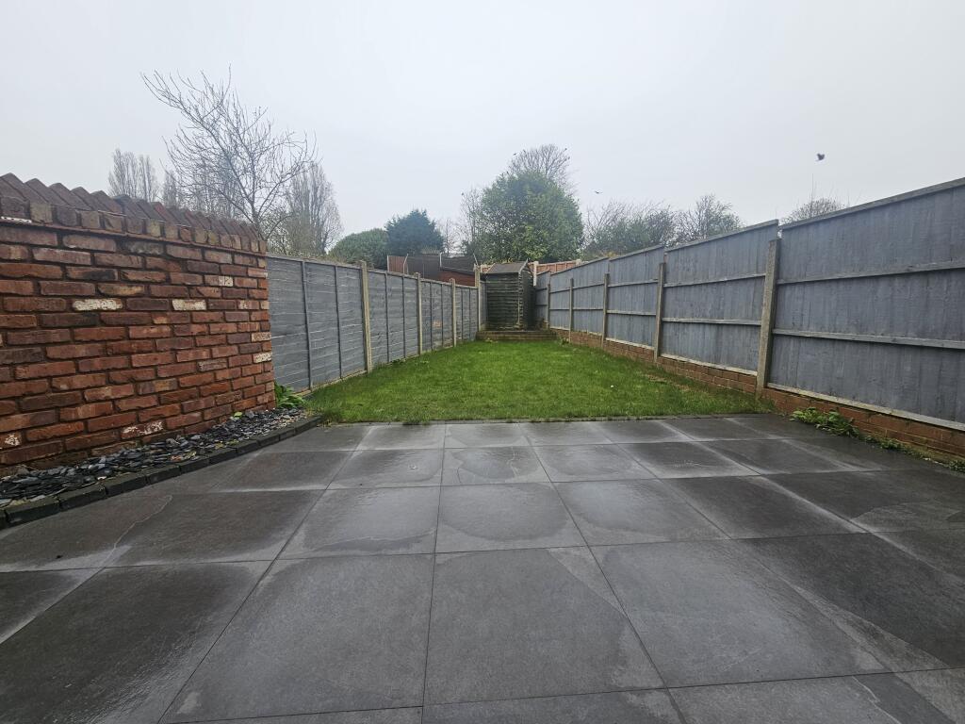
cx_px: 482
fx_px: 362
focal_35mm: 13
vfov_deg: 89.9
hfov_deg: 106.2
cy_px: 362
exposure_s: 1/435
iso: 50
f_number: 2.2
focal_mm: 2.2
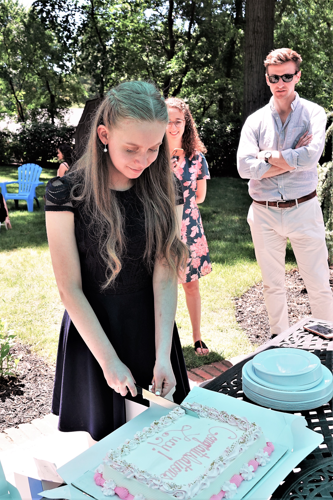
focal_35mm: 34
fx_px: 472
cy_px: 250
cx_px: 166
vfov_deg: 55.8
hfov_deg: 38.9
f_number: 3.5
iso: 100
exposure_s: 1/250
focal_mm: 12.33
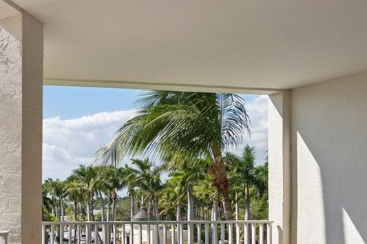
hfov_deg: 32.2
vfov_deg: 27.6
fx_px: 489
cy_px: 186
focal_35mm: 48
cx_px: -98
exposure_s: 1/1250
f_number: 8
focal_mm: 16
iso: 250
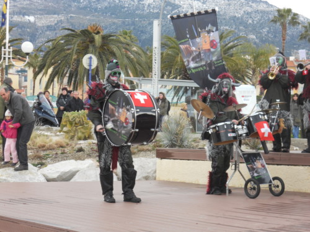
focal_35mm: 77
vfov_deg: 19.1
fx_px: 690
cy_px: 116
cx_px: 155
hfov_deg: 25.3
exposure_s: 1/60
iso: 80
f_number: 5.9
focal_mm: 13.9
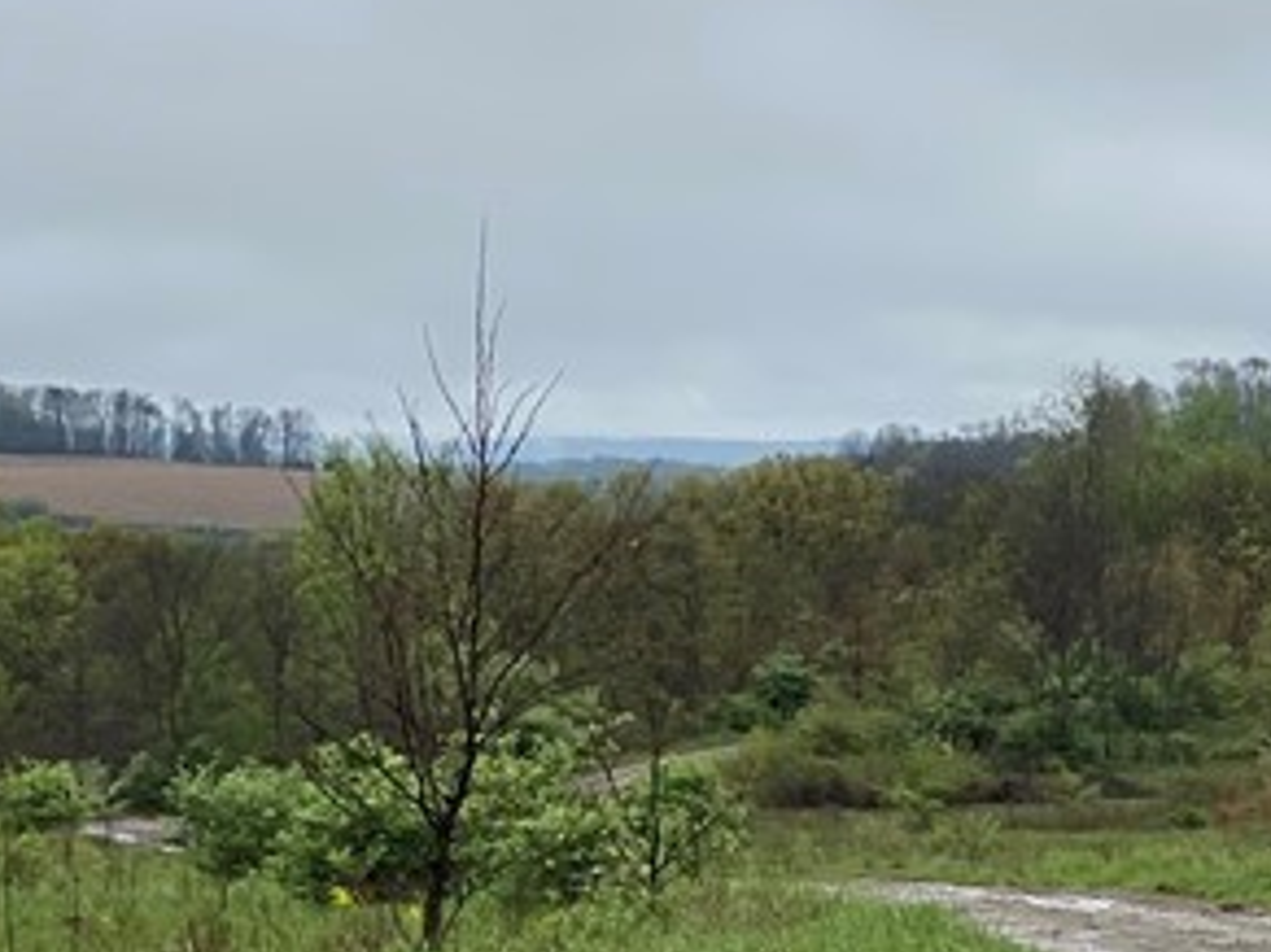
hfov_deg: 10.5
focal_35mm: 183
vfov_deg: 8.1
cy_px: 568
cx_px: 1699
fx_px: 6716
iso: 20
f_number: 2
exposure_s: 1/1142
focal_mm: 6
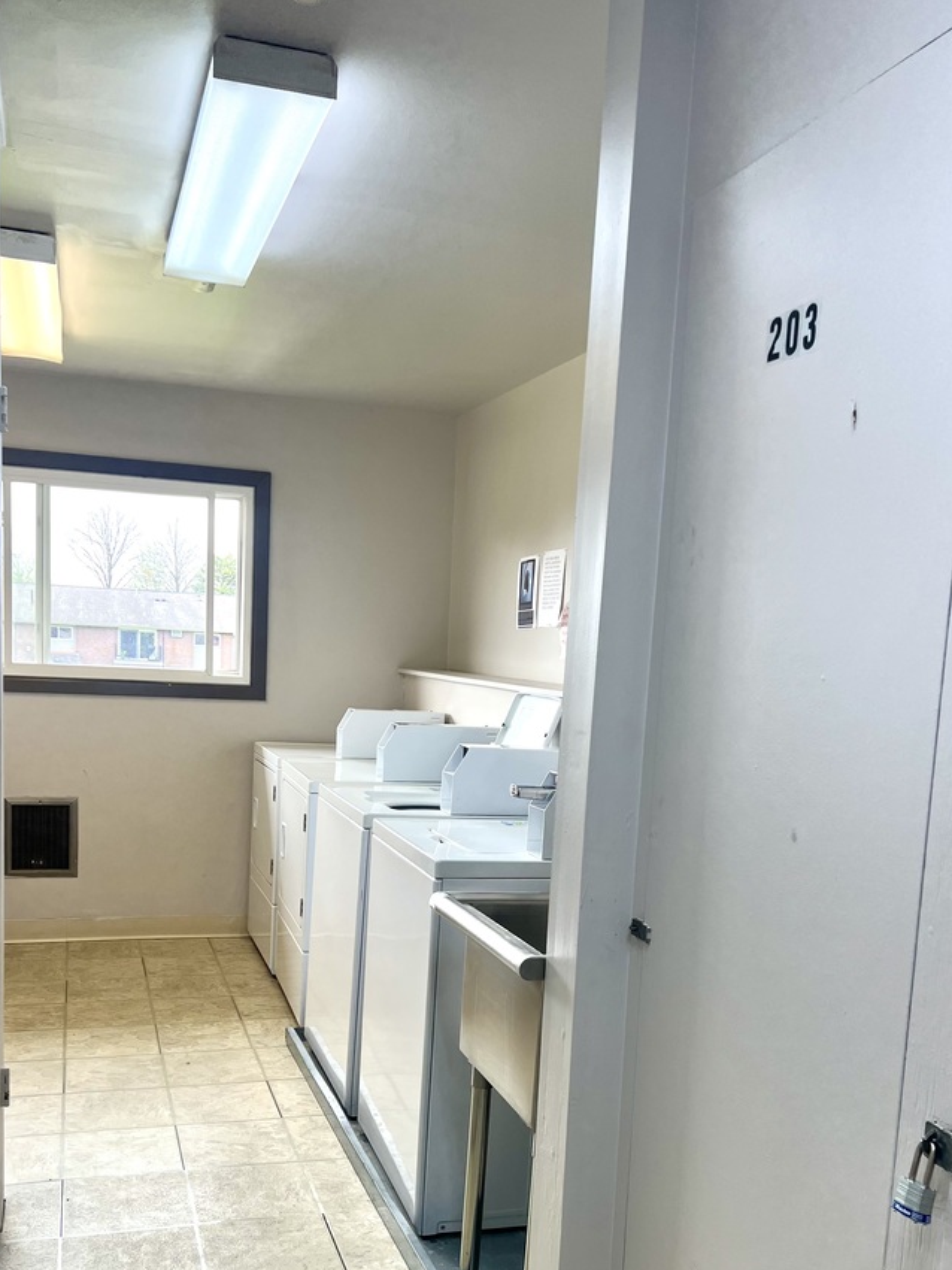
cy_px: 803
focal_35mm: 33
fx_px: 1210
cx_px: 434
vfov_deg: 54.7
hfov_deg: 42.9
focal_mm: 5.7
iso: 40
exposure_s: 1/165
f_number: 1.5
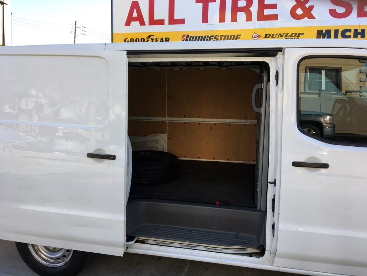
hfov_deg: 61.7
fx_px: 307
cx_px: 184
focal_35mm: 29
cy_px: 138
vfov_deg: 48.2
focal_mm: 4.15
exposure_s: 1/246
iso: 25
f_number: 2.2
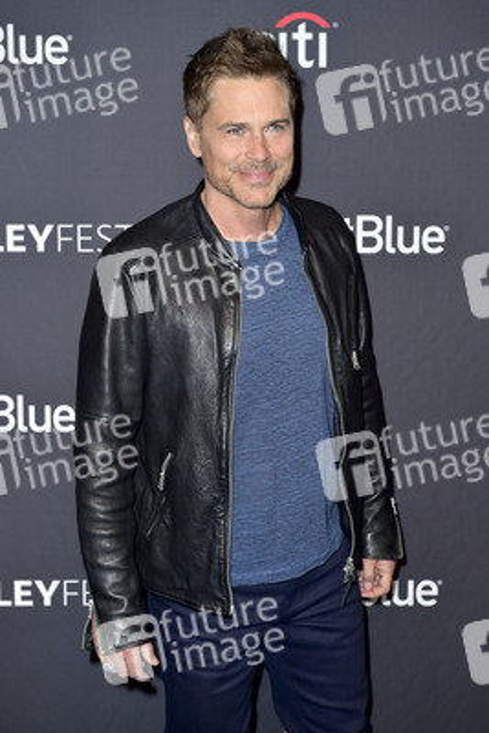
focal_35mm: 70
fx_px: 1425
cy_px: 366
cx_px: 244
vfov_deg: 28.8
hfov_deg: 19.5
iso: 250
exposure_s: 1/250
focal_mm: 70
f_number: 5.6
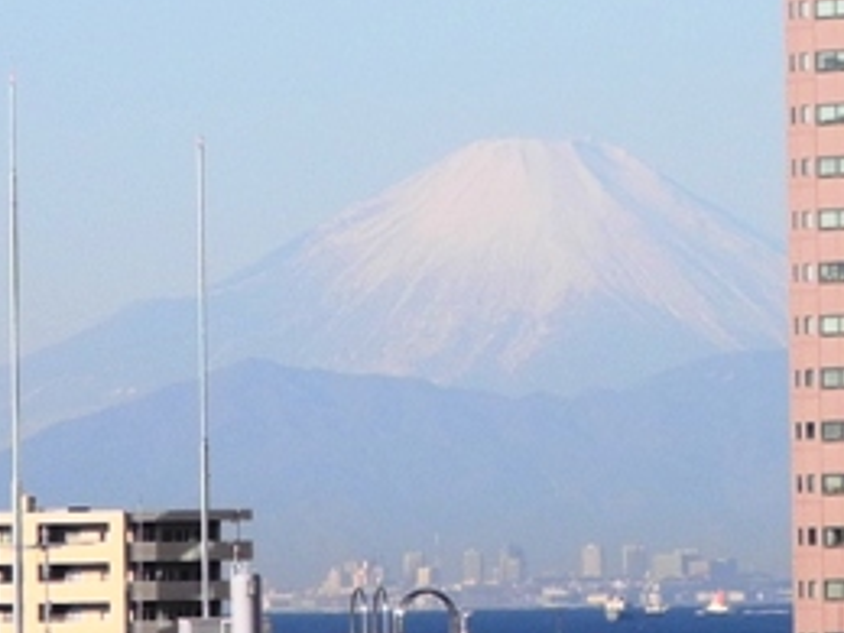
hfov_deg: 5.7
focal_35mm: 345
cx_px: 497
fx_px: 8412
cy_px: 234
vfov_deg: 4.3
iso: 100
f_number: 5.6
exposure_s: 1/498
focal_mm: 42.6
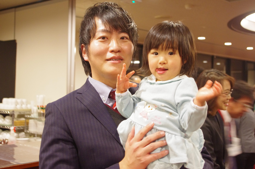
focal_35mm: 57
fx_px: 403
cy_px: 84
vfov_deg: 23.7
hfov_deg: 35.1
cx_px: 128
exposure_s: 1/15
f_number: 4.5
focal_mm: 37.5
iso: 2000
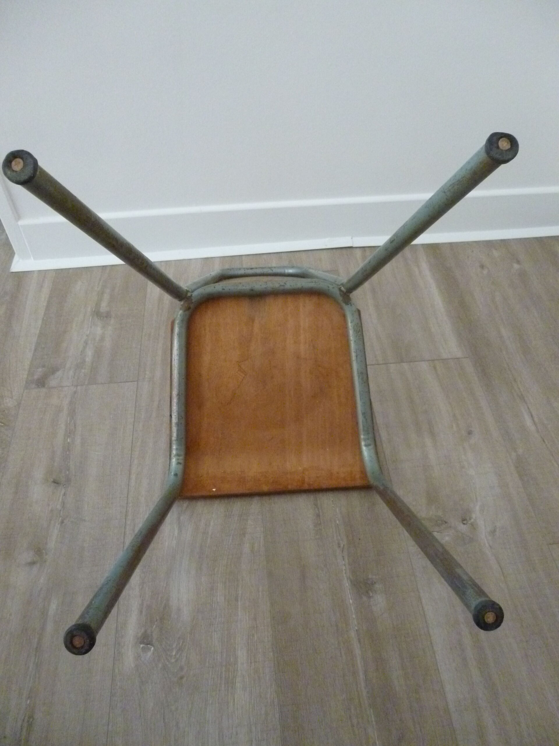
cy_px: 373
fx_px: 538
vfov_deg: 69.4
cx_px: 280
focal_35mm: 25
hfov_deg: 54.9
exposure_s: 1/40
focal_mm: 4.5
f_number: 3.1
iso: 800
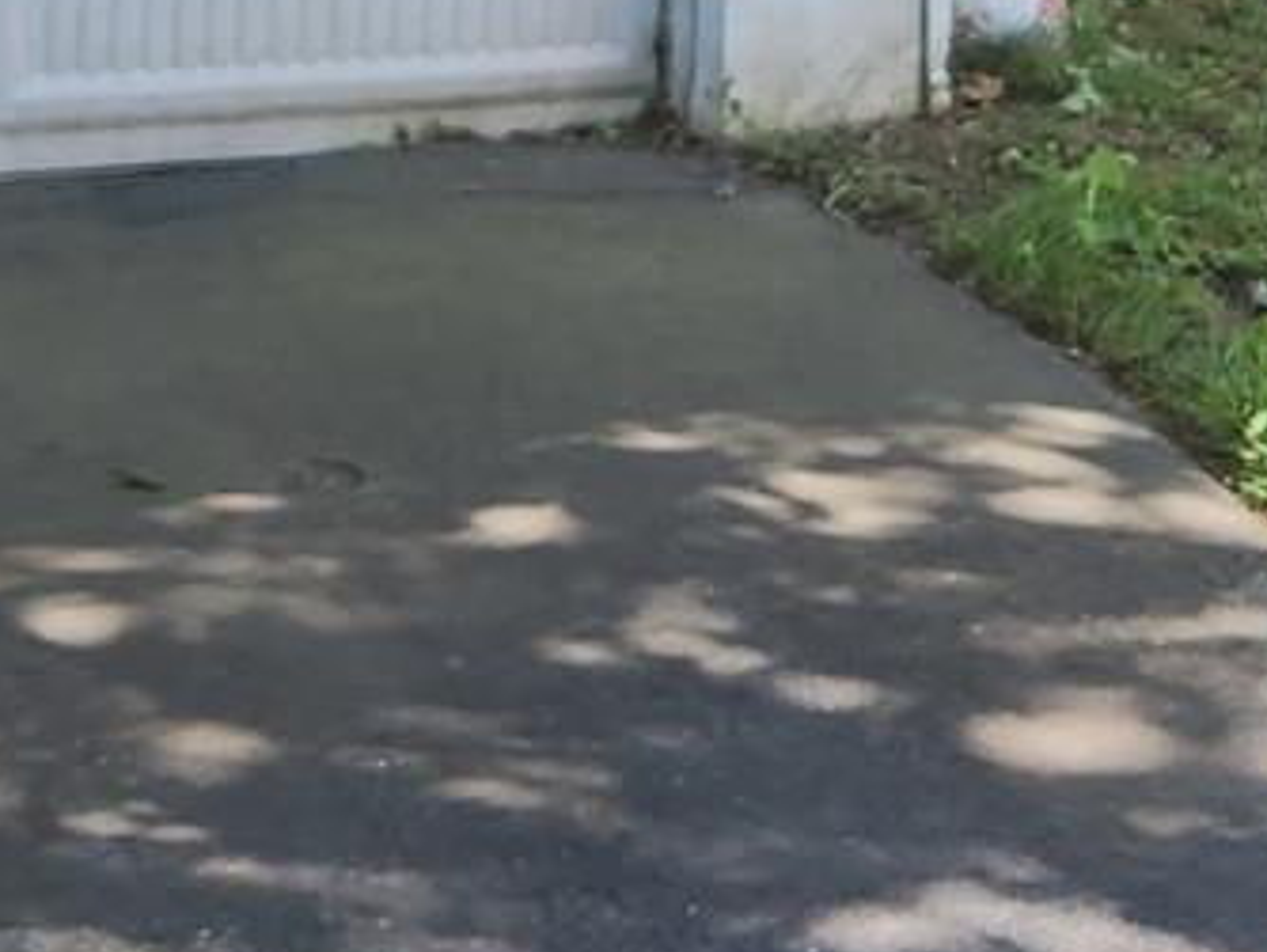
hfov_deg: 13.9
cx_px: 167
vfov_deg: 10.0
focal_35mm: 141
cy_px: -721
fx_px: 5165
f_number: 1.8
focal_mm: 5.4
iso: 20
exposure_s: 1/268
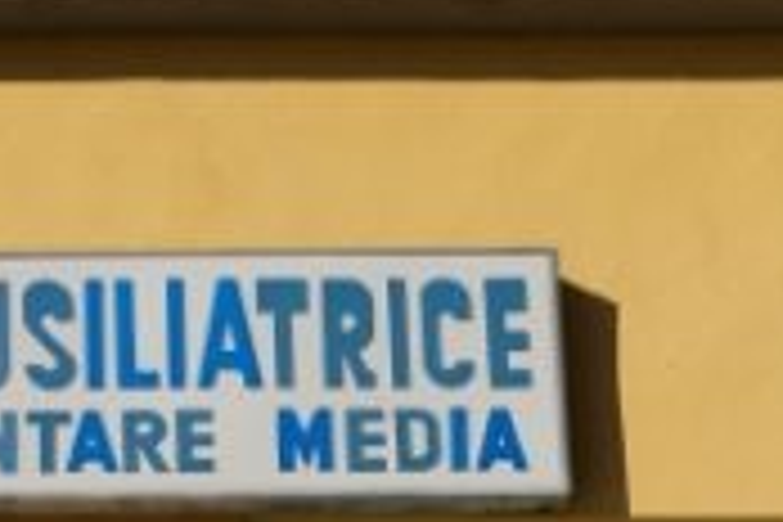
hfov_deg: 5.6
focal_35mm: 365
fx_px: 7938
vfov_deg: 3.7
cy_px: 857
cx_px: -306
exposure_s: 1/500
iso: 200
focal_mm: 62
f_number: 9
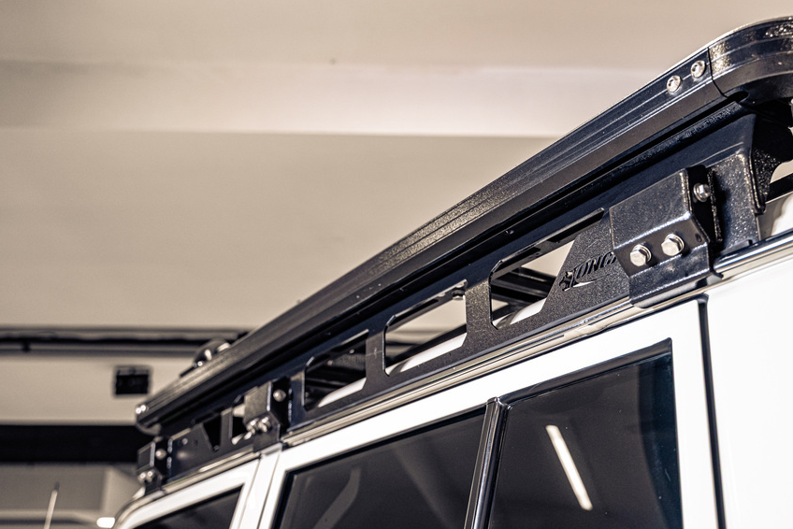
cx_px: 450
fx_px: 917
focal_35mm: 42
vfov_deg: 32.2
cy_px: 288
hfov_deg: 46.7
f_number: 4
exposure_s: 1/200
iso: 800
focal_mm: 34.5
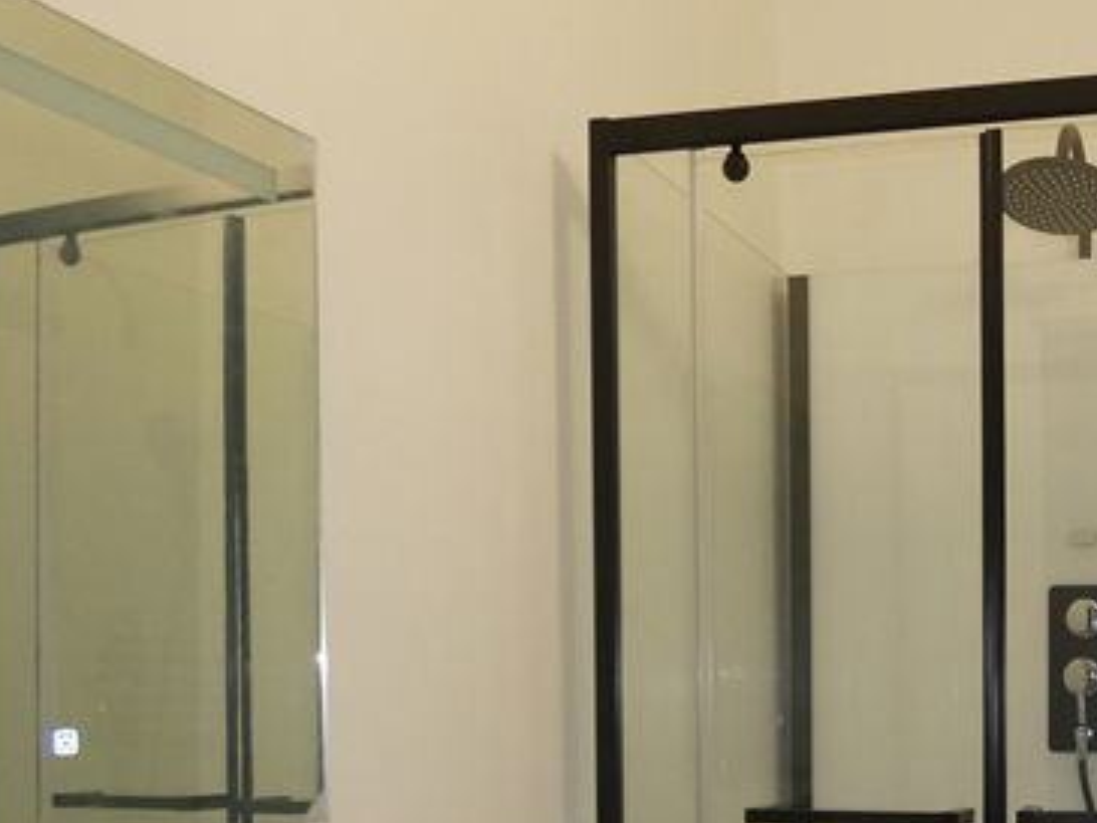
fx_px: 1394
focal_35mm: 44
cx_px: 1031
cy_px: 748
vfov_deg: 31.3
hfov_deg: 39.2
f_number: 2.8
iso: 320
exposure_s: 1/60
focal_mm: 3.6
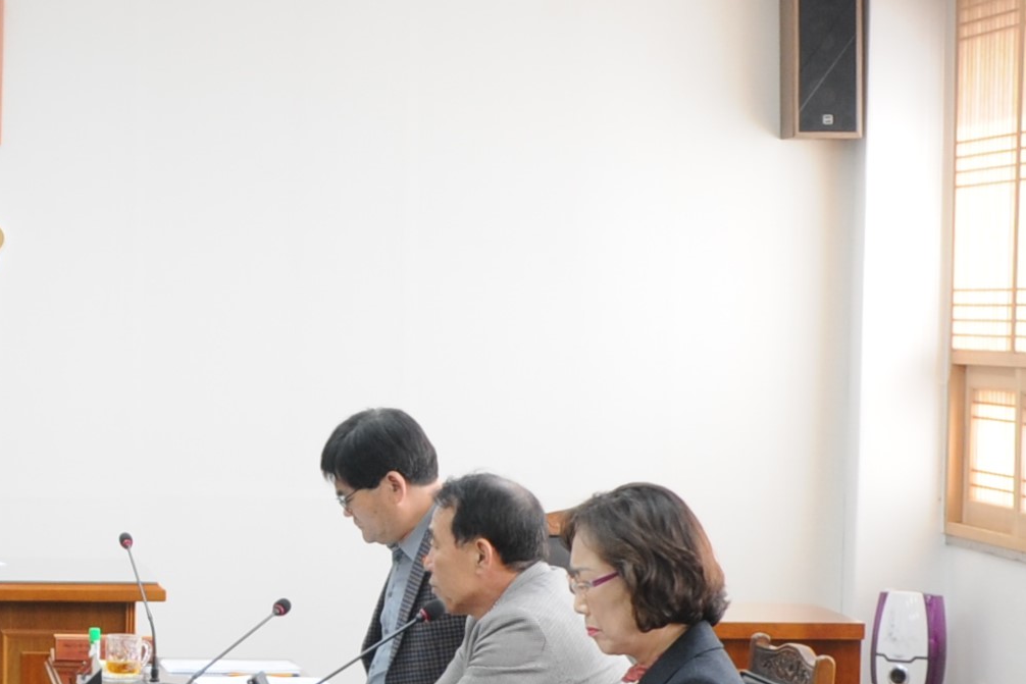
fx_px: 3192
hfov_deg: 17.8
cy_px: 387
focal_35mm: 112
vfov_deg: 12.2
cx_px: -13
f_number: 3.5
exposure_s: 1/20
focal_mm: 18
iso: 200
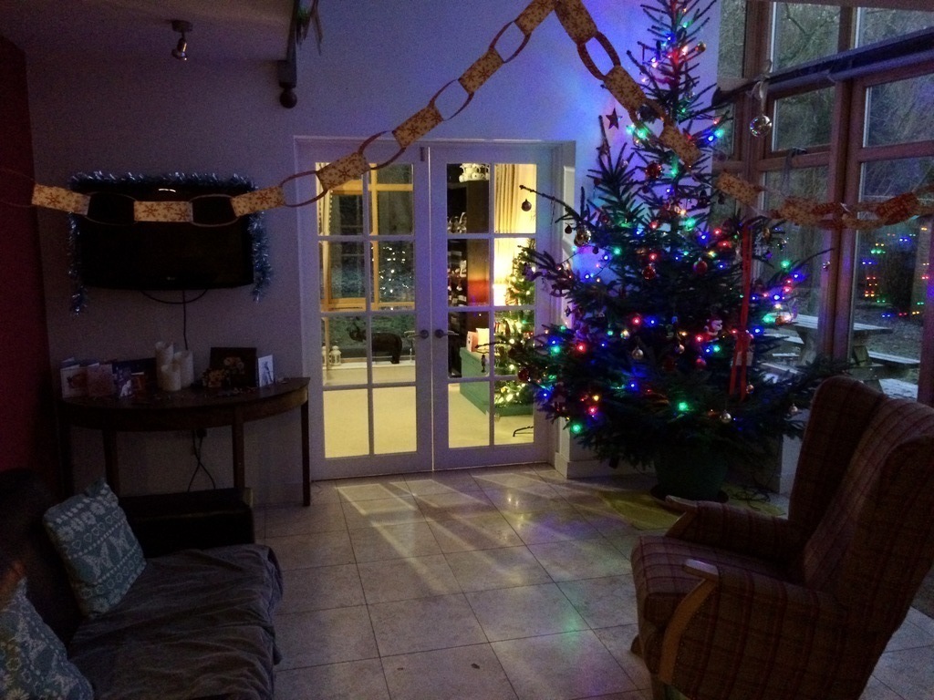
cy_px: 350
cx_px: 467
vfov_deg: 48.2
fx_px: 782
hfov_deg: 61.7
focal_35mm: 29
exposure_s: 1/17
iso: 500
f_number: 2.2
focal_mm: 4.15
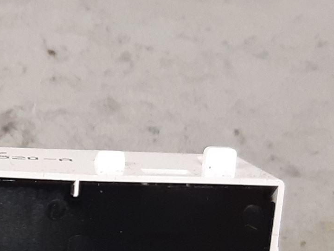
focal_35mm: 74
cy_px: 261
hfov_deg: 23.6
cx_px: -87
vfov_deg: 19.2
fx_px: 714
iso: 200
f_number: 1.7
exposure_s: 1/50
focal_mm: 3.93
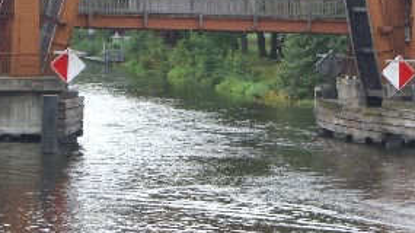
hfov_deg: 8.5
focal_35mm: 254
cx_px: 270
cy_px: 88
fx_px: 2794
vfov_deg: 4.8
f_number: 5.1
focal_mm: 23.7
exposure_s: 1/125
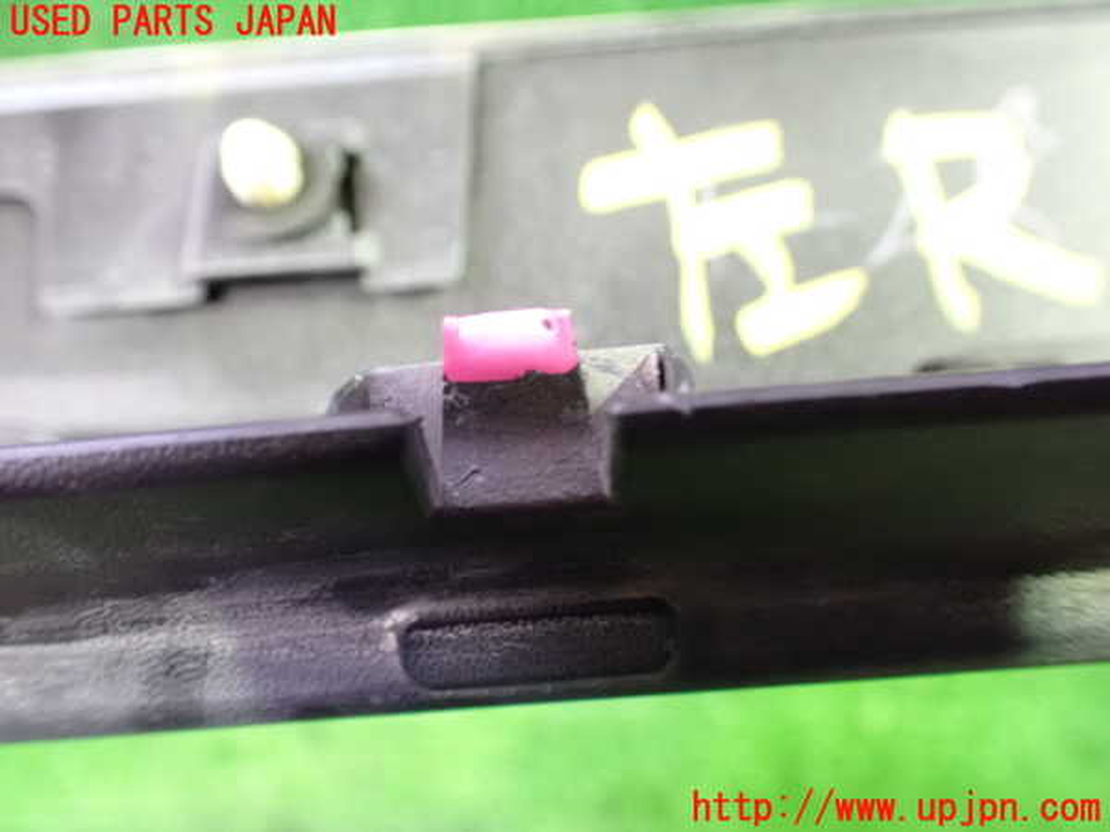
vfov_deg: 46.8
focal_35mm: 30
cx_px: 555
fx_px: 962
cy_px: 416
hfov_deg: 60.0
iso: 1600
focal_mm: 5.4
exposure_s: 1/25
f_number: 2.3
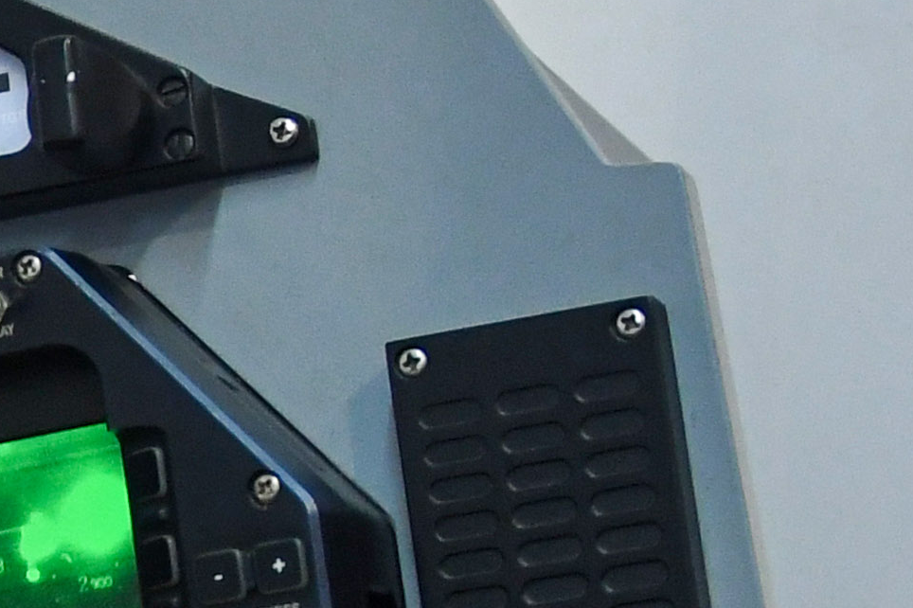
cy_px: 517
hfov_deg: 8.7
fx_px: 5273
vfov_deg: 6.6
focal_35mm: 208
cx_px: -1551
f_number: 2.8
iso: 1000
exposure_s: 1/160
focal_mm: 24
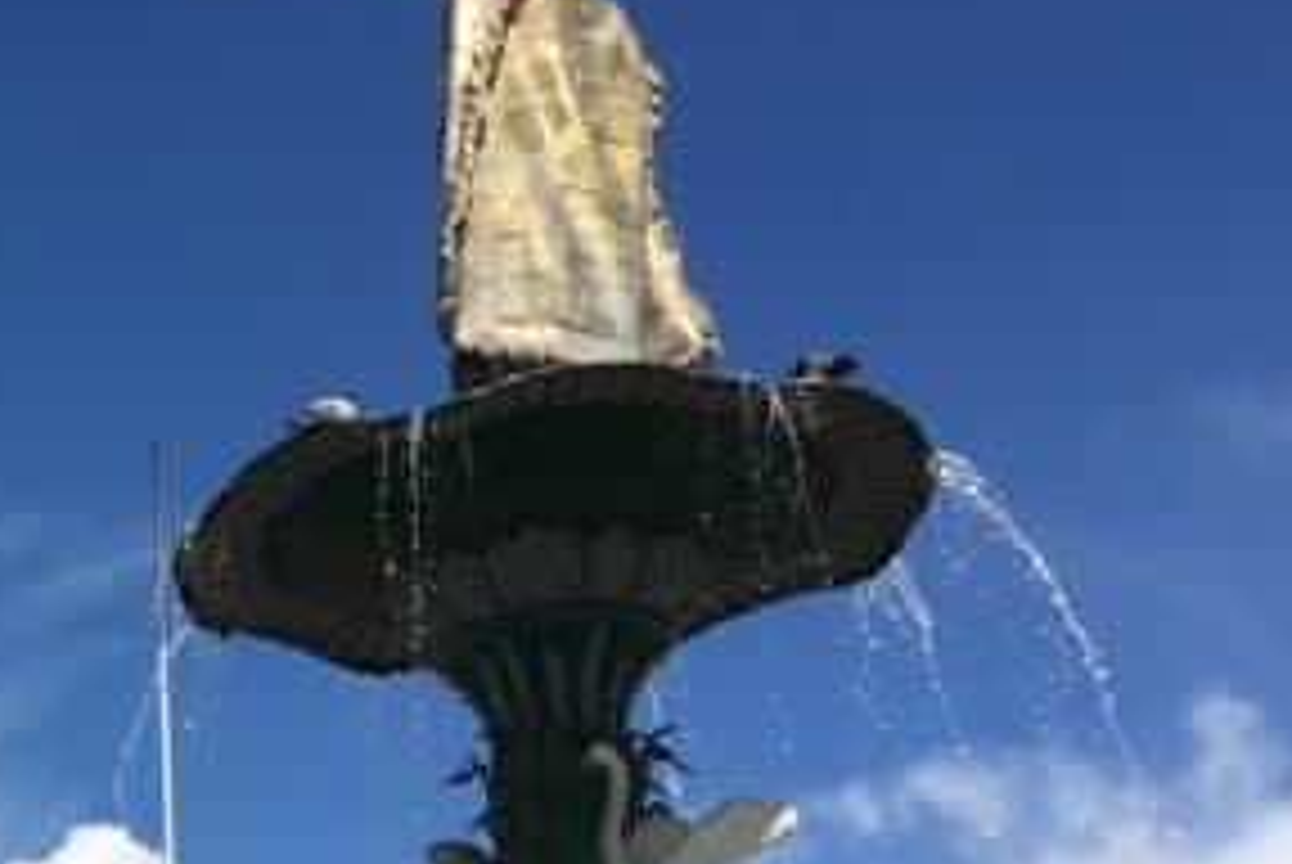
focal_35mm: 84
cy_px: 1071
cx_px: -392
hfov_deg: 21.8
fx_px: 3018
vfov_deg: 15.6
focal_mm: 4.15
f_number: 2.2
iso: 25
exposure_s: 1/2198
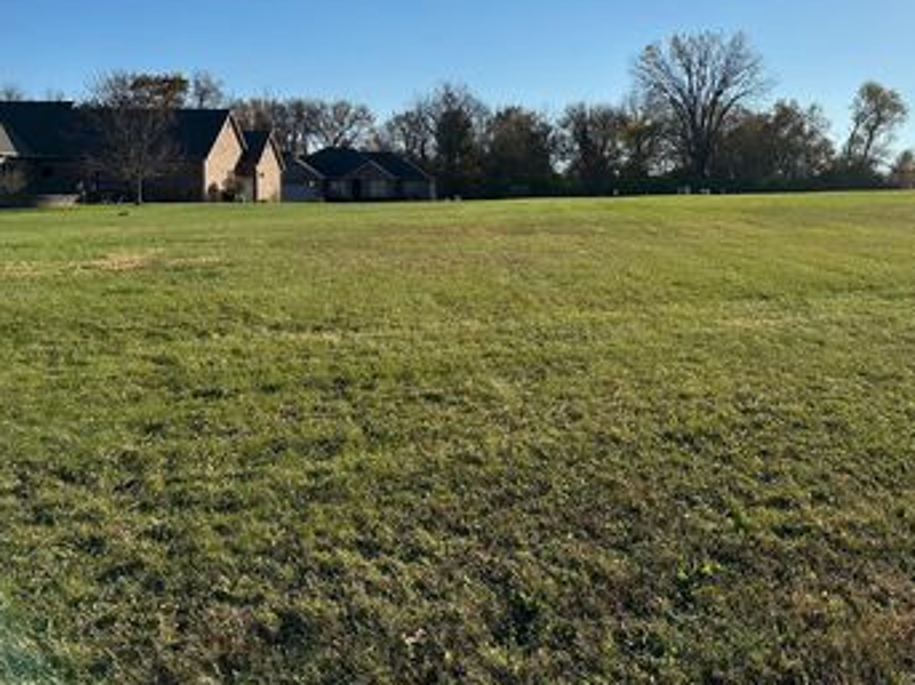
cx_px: 576
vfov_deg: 40.3
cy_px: 247
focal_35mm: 35
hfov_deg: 52.0
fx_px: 925
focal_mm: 6.86
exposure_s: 1/7042
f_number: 1.78
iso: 80
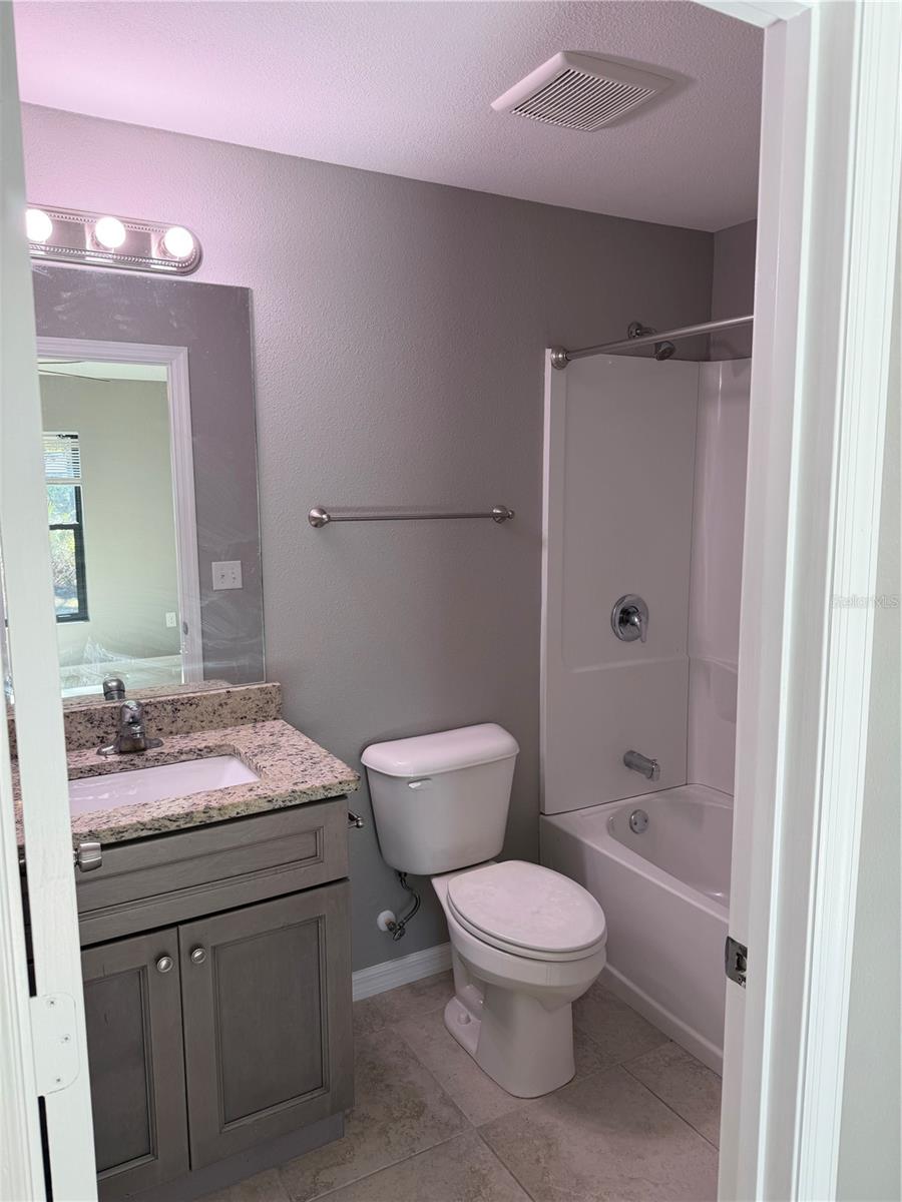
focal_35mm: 24
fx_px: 834
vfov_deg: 71.6
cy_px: 601
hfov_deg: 56.8
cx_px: 451
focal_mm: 6.76
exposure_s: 1/120
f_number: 1.78
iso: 80
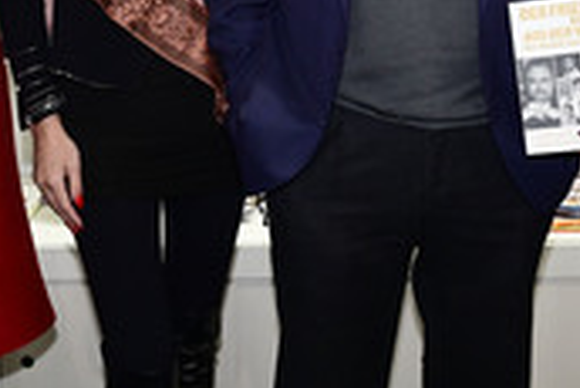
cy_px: -40
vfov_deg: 19.2
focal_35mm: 68
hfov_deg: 29.6
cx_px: 241
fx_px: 1096
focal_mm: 26
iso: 1600
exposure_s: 1/200
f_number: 5
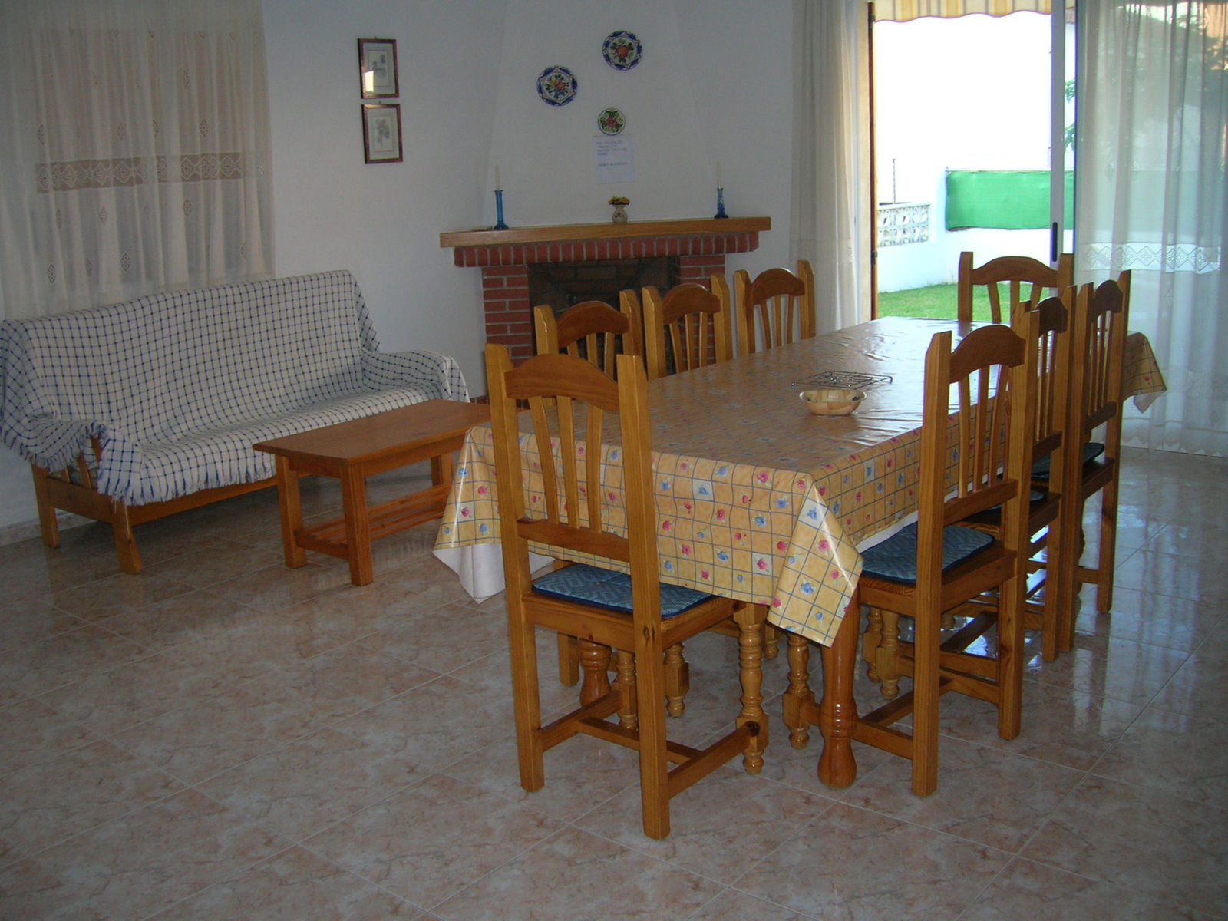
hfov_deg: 54.0
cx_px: 614
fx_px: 1206
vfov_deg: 41.8
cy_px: 460
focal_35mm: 34
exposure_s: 1/60.1
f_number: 2.9
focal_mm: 5.7
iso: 77
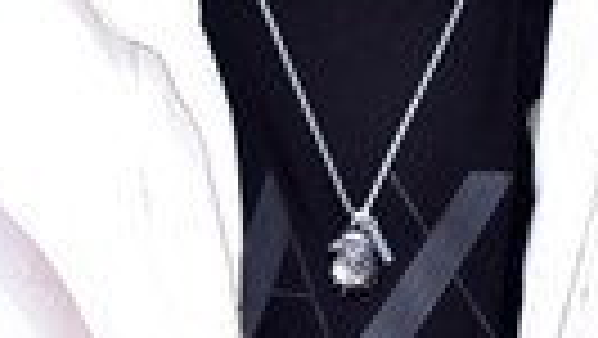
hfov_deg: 3.4
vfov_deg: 1.9
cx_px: 351
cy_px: -86
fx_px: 9964
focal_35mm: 628
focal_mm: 200
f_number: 4
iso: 1250
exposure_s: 1/250
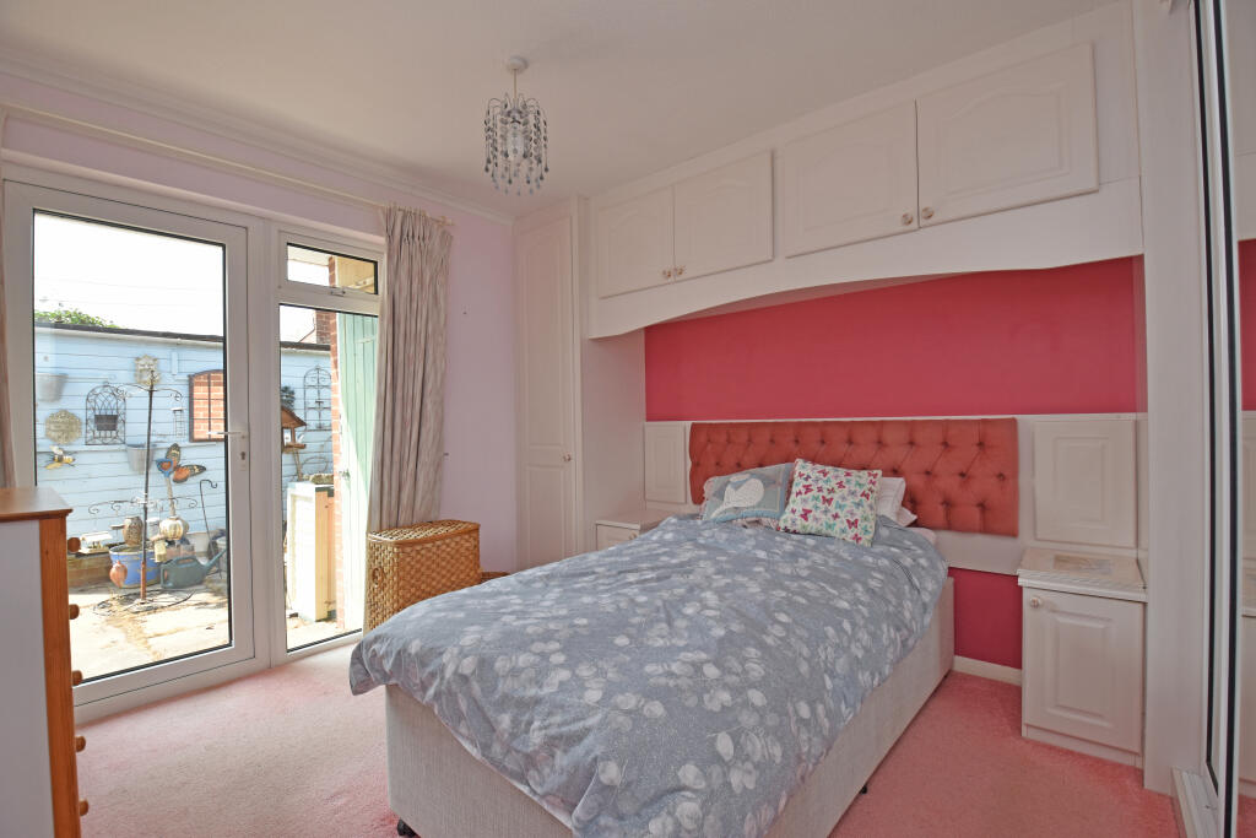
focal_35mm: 15
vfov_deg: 77.3
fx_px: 523
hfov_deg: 100.4
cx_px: 628
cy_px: 419
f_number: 5
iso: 220
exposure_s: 1/200
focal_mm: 10
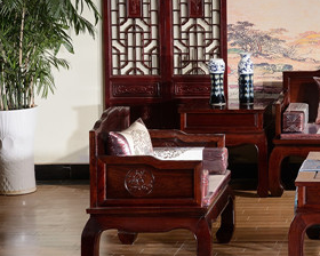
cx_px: 414
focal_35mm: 161
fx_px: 1525
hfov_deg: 11.7
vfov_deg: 9.6
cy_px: 46
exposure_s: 1/125
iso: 125
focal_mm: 48
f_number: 10
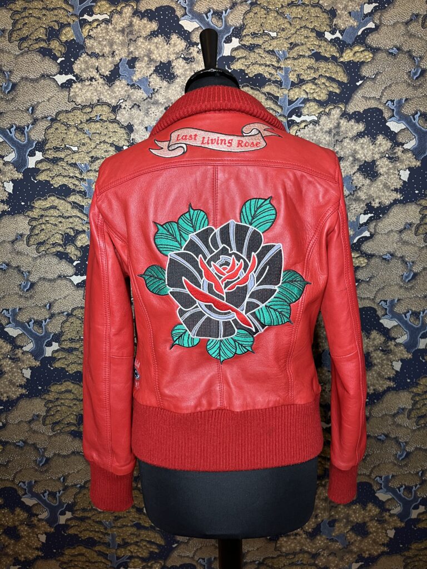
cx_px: 214
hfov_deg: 53.1
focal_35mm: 26
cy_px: 284
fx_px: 428
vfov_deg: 67.3
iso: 125
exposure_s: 1/50
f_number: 1.6
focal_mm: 5.1
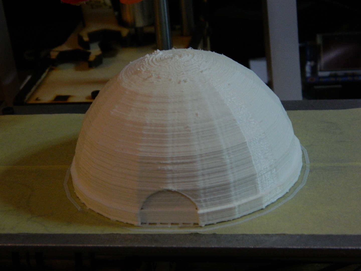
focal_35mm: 84
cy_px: 136
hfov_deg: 23.3
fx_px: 876
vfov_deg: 17.6
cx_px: 180
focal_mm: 15.1
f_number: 4.2
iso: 400
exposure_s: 1/30
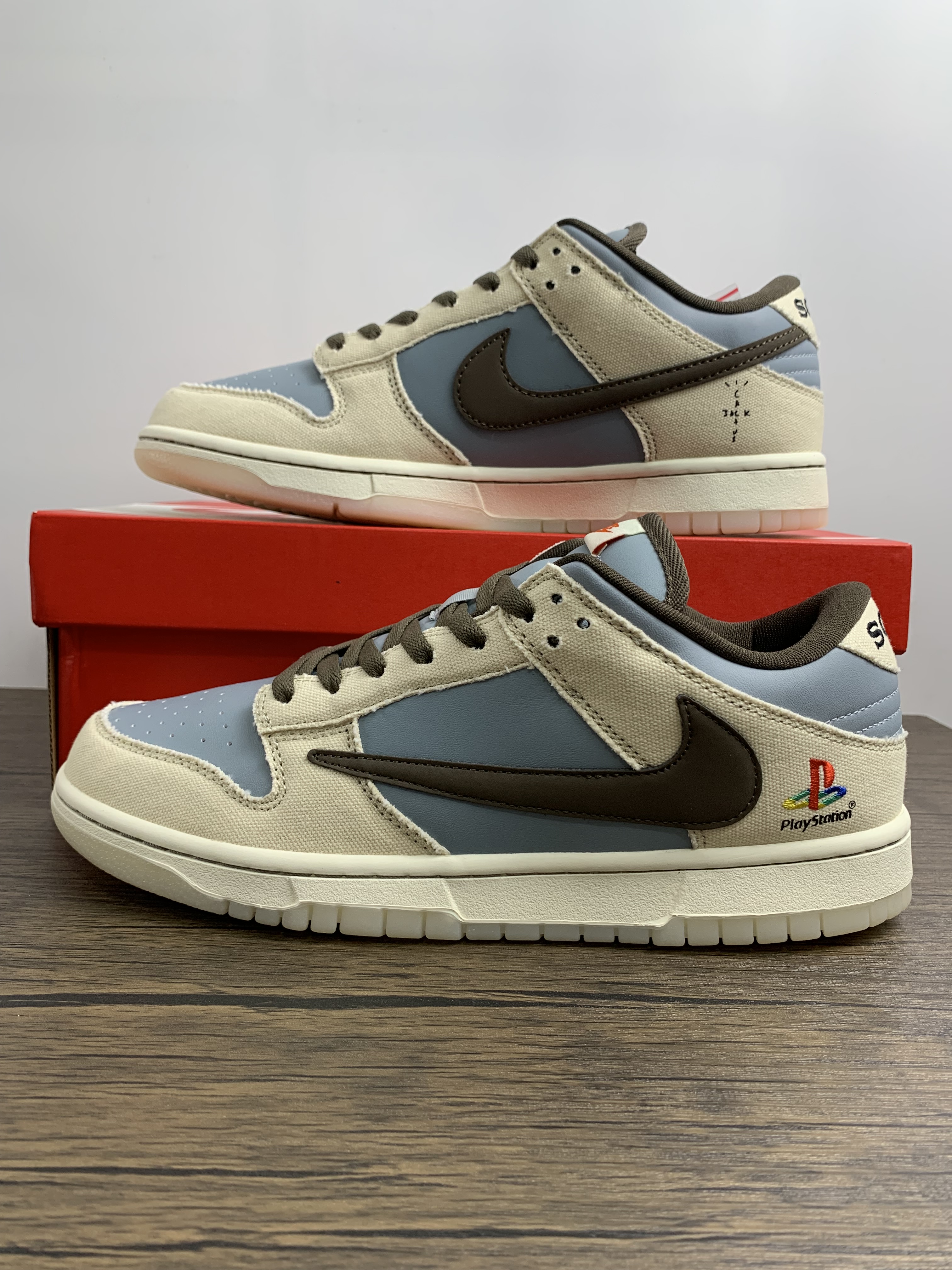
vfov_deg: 67.3
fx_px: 953
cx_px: 476
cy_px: 635
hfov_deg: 53.1
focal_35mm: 26
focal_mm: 4.25
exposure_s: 1/121
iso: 50
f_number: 1.8
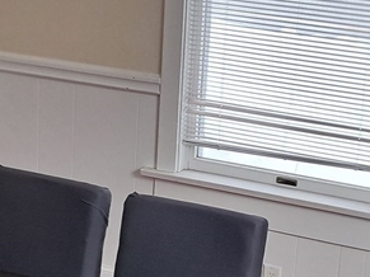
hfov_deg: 20.6
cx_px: 224
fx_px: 1015
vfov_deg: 15.5
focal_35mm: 95
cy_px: 182
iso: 50
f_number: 1.8
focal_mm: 4
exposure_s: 1/100
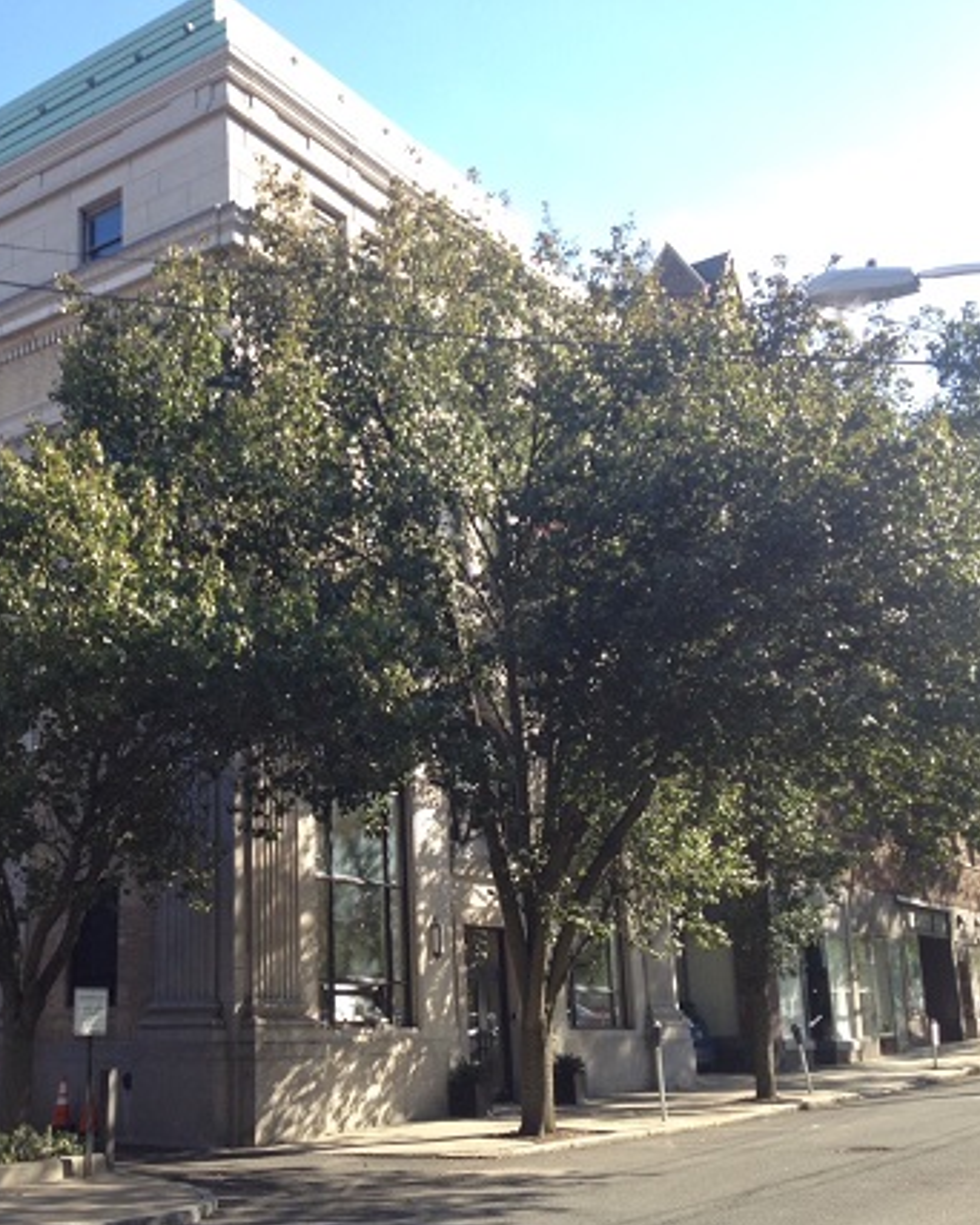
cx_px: 274
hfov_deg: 32.3
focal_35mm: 46
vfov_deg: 40.3
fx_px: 1667
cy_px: 615
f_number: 2.4
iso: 50
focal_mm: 4.28
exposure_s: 1/445
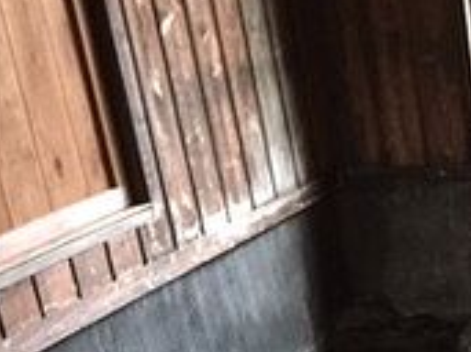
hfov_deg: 18.0
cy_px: 583
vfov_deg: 13.4
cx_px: 611
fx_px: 1387
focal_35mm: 102
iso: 125
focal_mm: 4.15
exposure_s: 1/10
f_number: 2.2
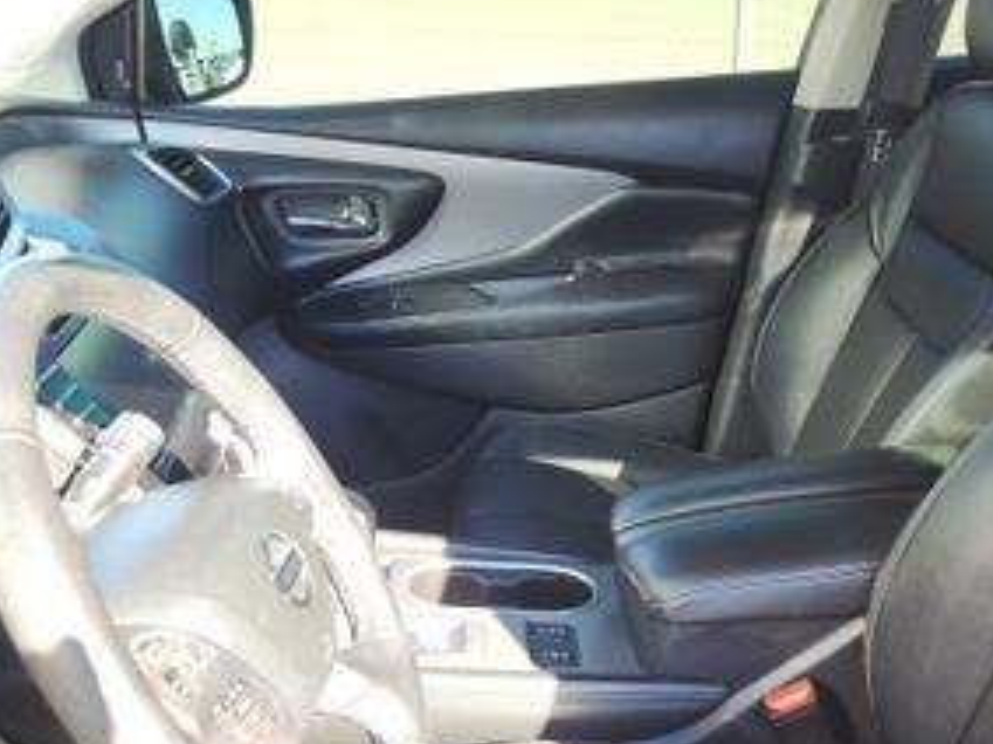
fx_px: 1176
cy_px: 607
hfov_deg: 45.2
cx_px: 653
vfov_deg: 33.9
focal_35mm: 41
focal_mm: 6.4
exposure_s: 1/60
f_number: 1.8
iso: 71
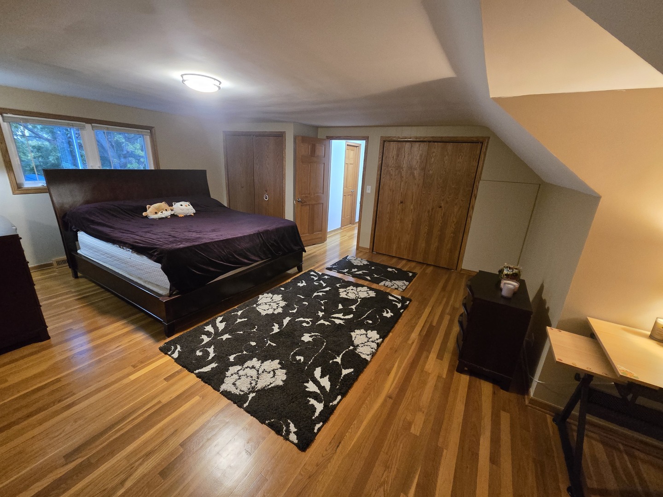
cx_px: 332
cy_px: 248
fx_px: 249
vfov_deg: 89.9
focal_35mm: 13
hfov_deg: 106.2
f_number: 2.2
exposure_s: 1/40
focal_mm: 2.2
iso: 1250
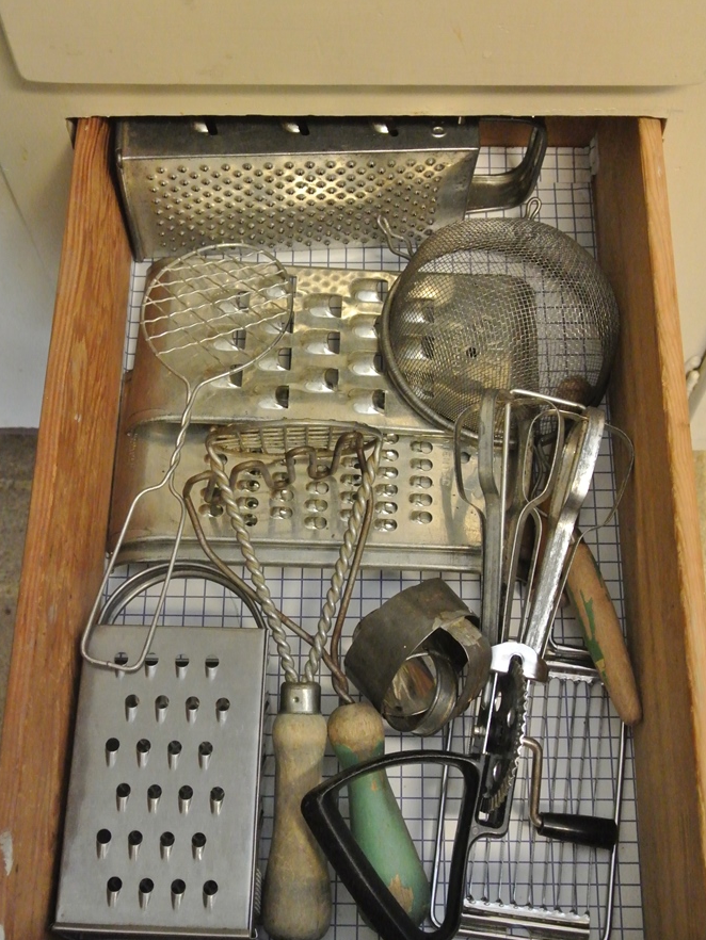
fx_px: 1305
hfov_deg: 30.3
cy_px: 460
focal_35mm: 48
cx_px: 354
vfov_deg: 39.6
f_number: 4.2
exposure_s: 1/30
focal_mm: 16.3
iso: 2800
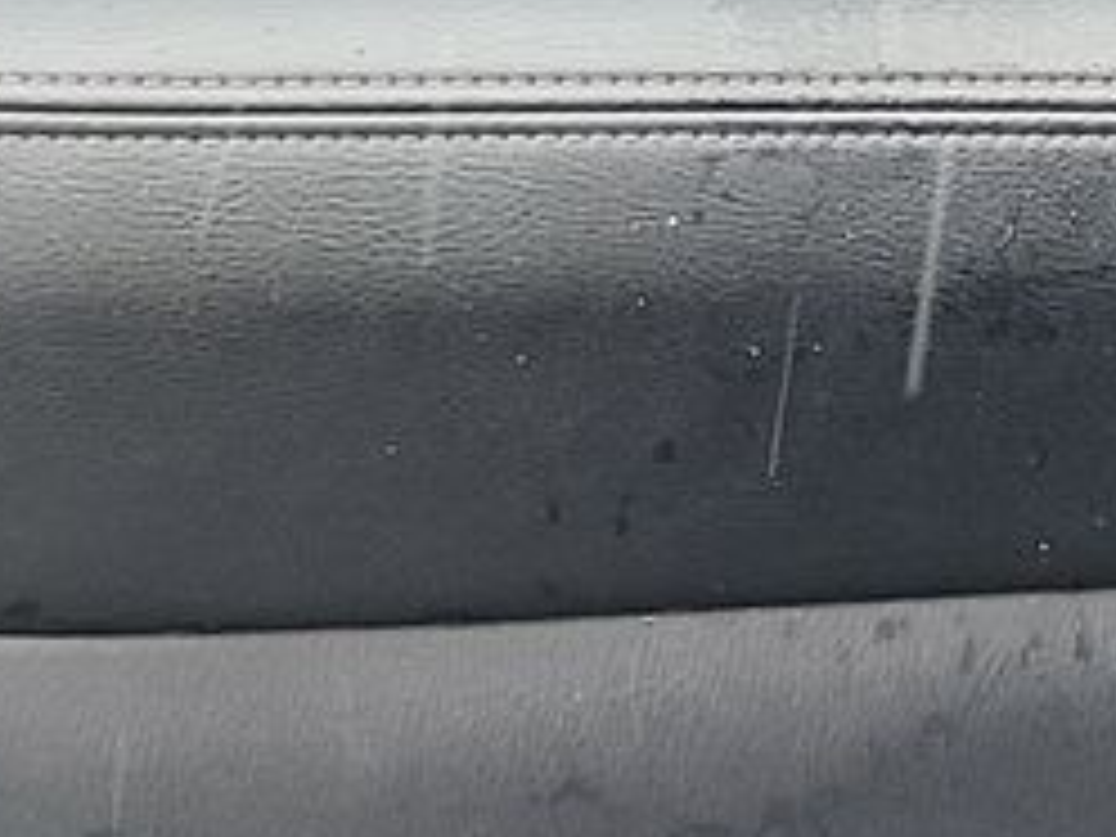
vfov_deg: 9.5
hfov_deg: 12.4
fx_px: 4997
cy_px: 855
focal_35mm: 155
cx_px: 1444
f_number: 1.8
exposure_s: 1/59
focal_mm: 6.7
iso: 97
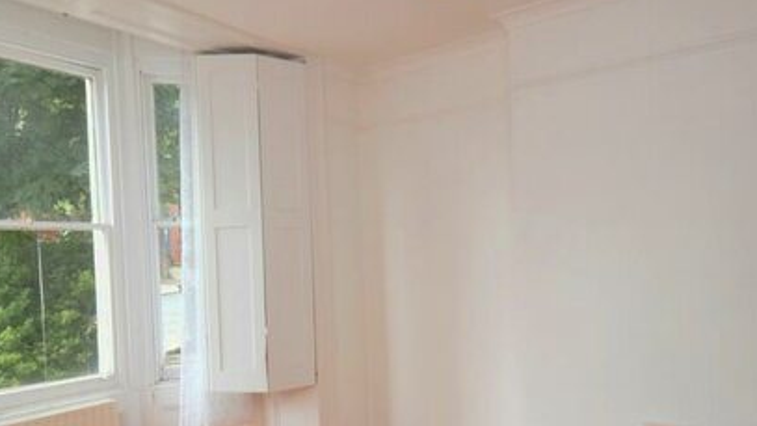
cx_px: 374
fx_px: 542
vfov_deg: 42.1
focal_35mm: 27
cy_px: 296
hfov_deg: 69.9
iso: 400
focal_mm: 10
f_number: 4
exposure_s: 1/60
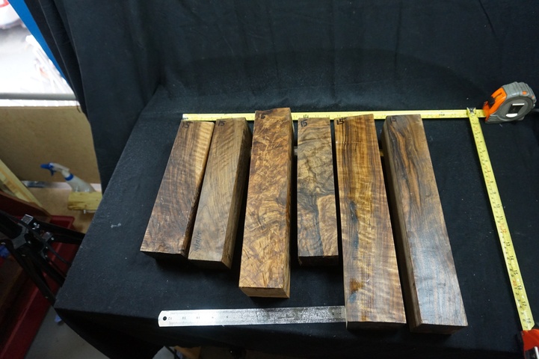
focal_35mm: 24
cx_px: 270
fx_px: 359
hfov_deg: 73.8
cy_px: 180
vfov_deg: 53.1
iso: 2000
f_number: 3.5
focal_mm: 16
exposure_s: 1/160
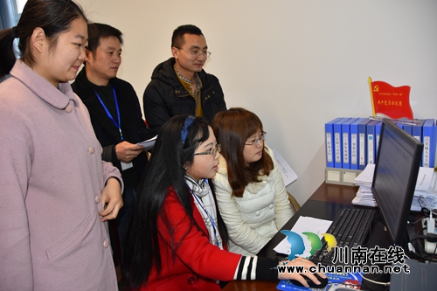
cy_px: 146
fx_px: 328
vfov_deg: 47.9
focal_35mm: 27
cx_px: 218
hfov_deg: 67.4
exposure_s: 1/80
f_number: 3.5
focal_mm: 18
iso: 400
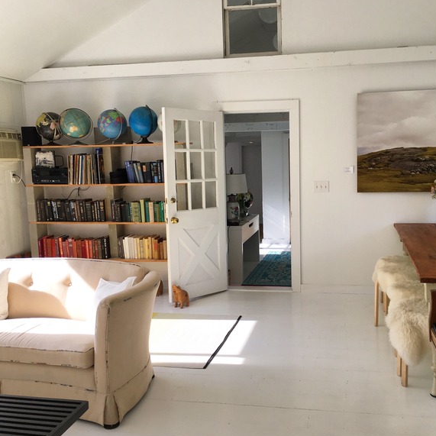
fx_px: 499
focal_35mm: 35
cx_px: 255
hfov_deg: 47.0
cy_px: 216
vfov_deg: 47.2
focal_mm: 4.15
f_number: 2.2
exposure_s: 1/260
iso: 25
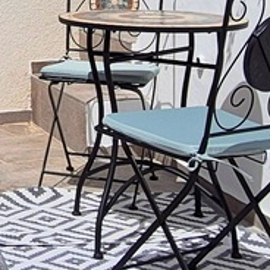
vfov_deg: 16.5
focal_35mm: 100
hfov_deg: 16.7
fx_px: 882
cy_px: -73
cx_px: -51
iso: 50
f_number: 2.2
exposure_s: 1/4608
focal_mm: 2.2
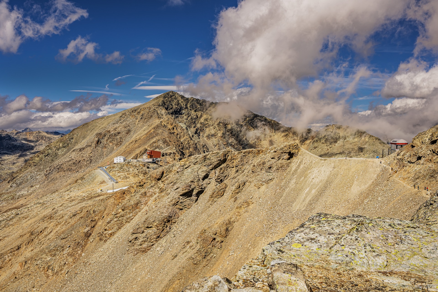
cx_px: 219
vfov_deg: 36.9
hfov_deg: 53.1
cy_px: 146
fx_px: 438
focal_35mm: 36
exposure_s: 1/100
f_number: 11
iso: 64
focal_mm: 36
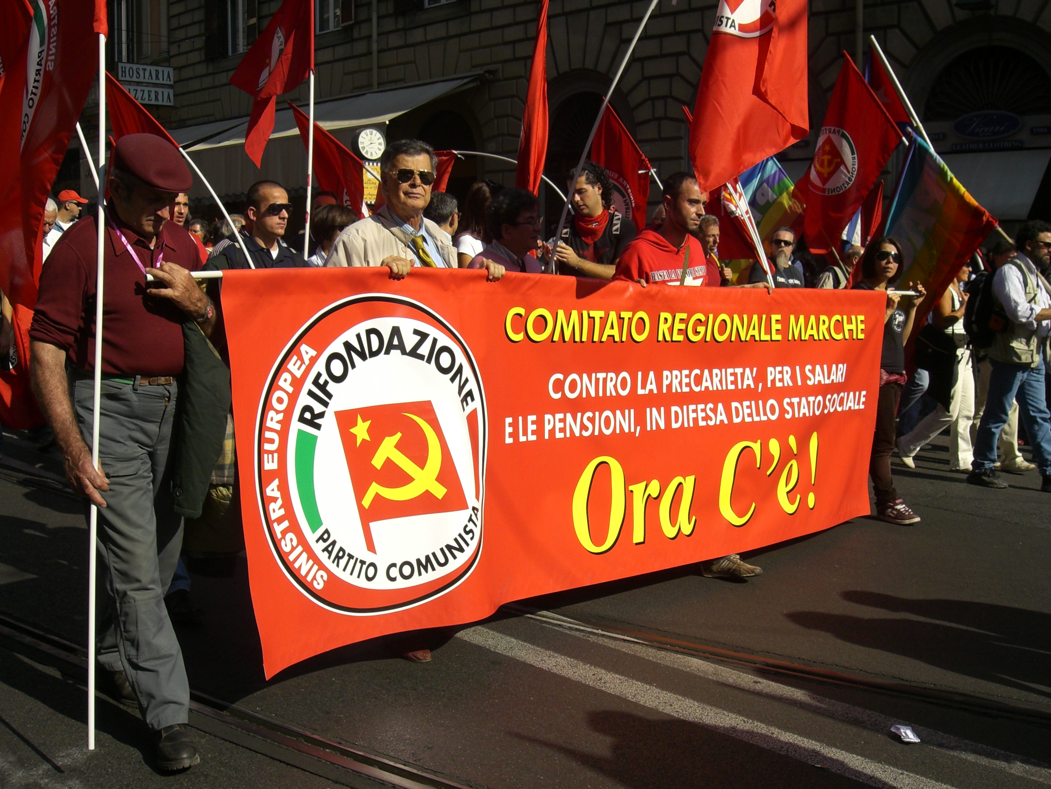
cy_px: 394
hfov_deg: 49.0
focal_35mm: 38
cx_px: 526
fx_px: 1154
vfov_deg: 37.7
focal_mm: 6.3
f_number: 4.4
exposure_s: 1/800
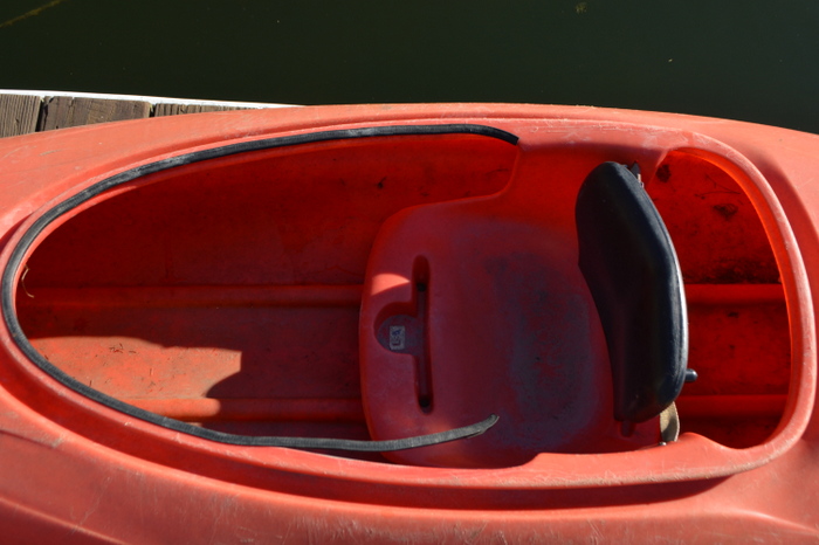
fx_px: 750
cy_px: 272
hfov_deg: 57.2
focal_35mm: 33
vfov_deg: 39.9
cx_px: 410
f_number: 7.1
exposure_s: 1/200
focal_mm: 22
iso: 100
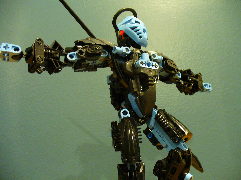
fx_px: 258
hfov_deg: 50.1
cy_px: 90
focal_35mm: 37
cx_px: 120
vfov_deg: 38.7
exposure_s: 1/2
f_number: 2.8
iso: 200
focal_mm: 6.1
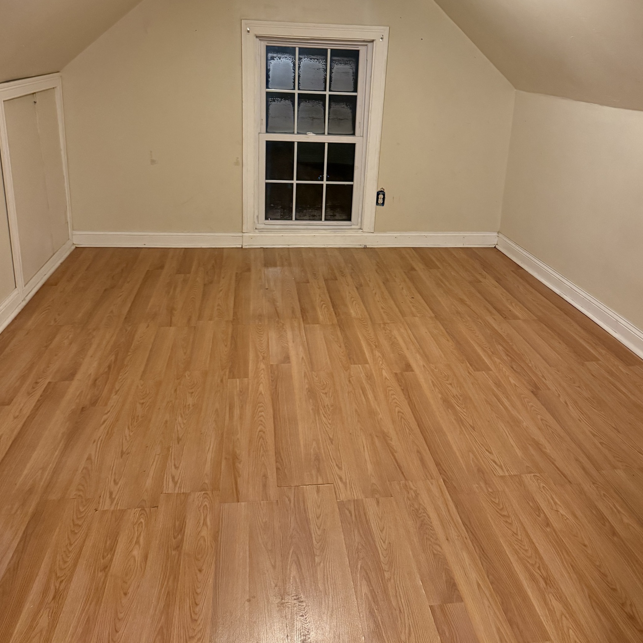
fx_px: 609
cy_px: 235
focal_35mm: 29
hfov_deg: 55.6
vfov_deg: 54.9
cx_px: 326
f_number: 1.78
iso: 640
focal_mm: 6.76
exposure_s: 1/60
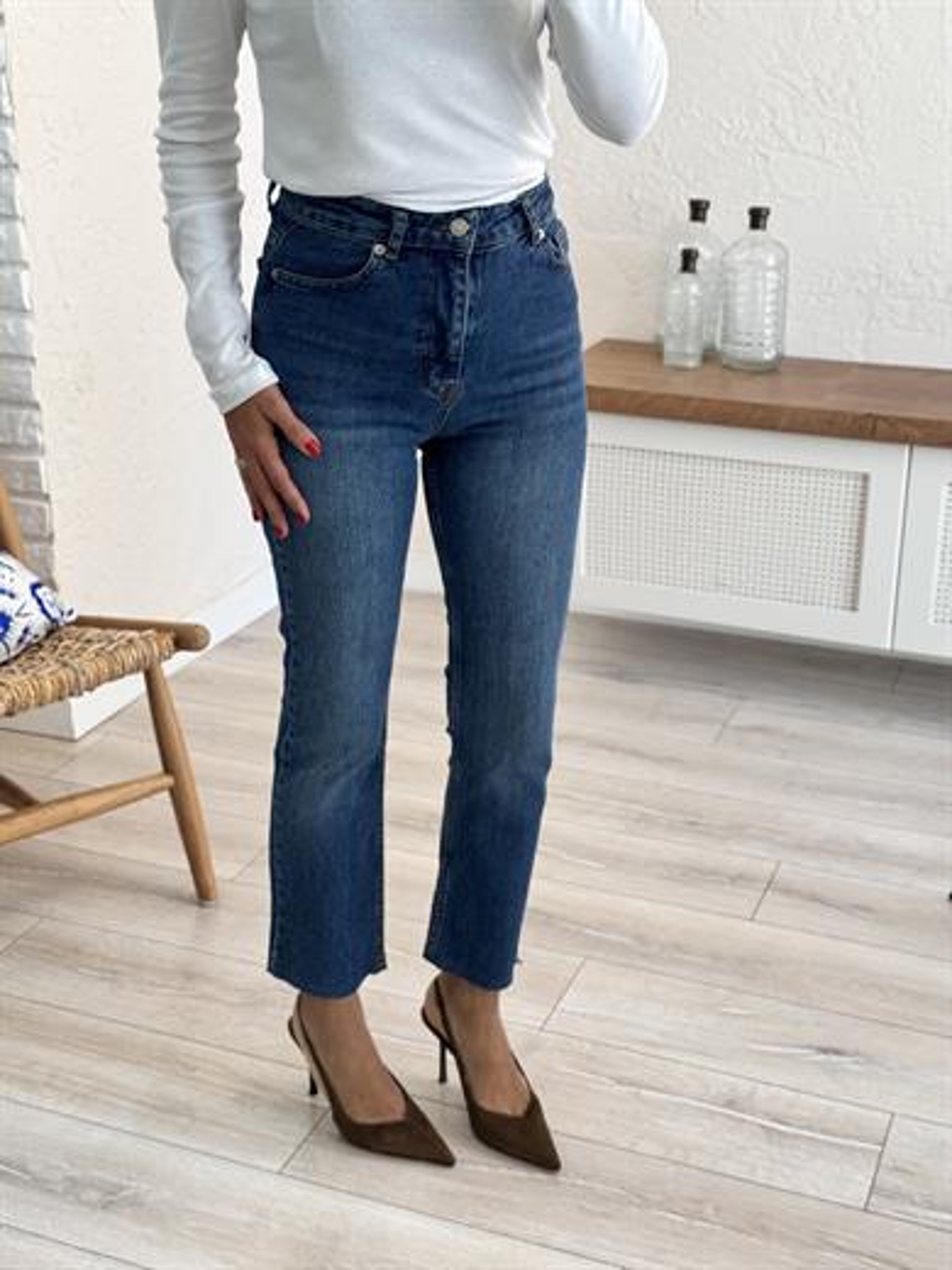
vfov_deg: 39.7
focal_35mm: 48
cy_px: 635
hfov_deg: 30.3
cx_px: 476
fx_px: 1760
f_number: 1.78
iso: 64
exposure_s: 1/136
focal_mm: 6.76
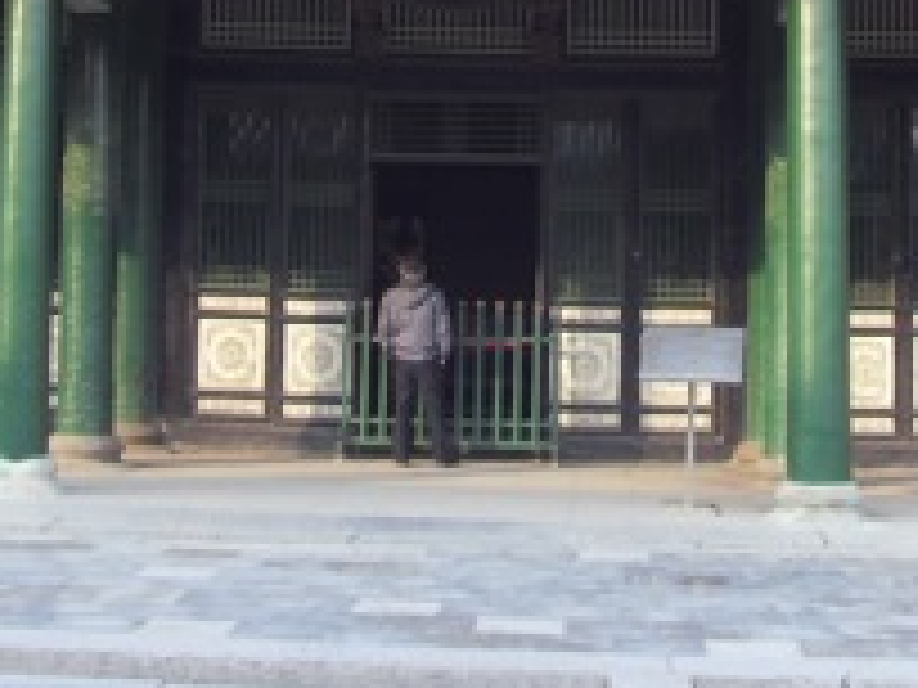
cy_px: -49
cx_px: 396
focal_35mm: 84
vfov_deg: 17.1
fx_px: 2228
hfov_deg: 23.3
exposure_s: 1/90
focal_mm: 6.6
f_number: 3.5
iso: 100
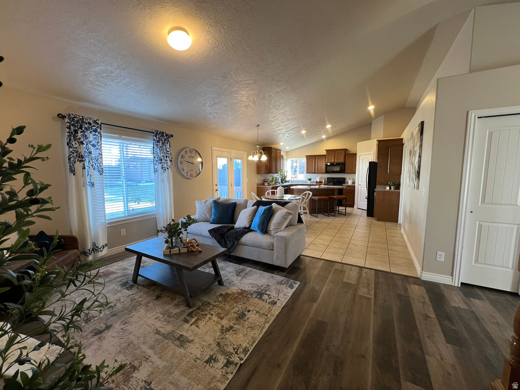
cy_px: 195
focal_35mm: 13
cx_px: 260
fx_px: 195
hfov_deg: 106.2
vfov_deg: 89.9
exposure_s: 1/60
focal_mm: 1.57
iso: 160
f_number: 1.8
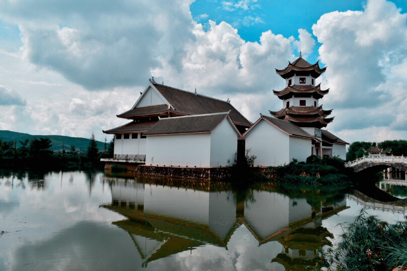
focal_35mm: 27
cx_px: 204
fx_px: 305
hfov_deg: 67.4
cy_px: 136
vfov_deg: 47.9
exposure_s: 1/500
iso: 280
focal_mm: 18
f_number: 11
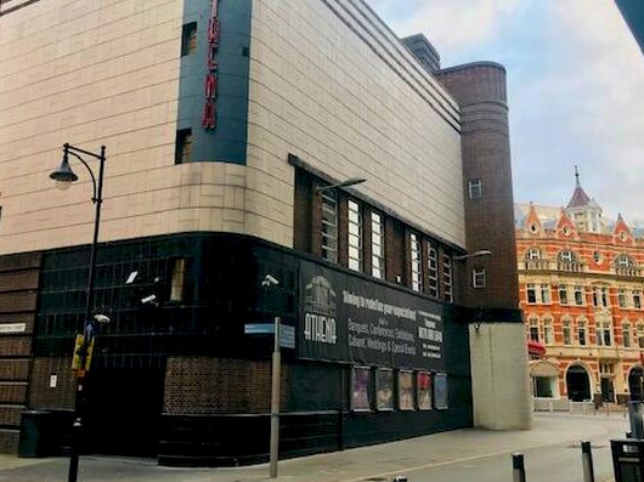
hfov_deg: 50.1
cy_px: 209
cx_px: 286
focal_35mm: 37
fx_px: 688
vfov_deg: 38.6
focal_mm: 3.99
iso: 20
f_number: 1.8
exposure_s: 1/116
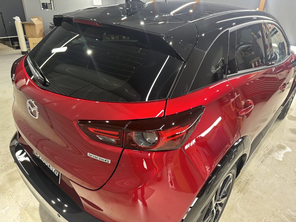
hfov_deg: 71.6
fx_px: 205
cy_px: 111
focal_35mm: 24
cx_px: 148
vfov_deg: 56.8
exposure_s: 1/60
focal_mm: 6.86
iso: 250
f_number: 1.78
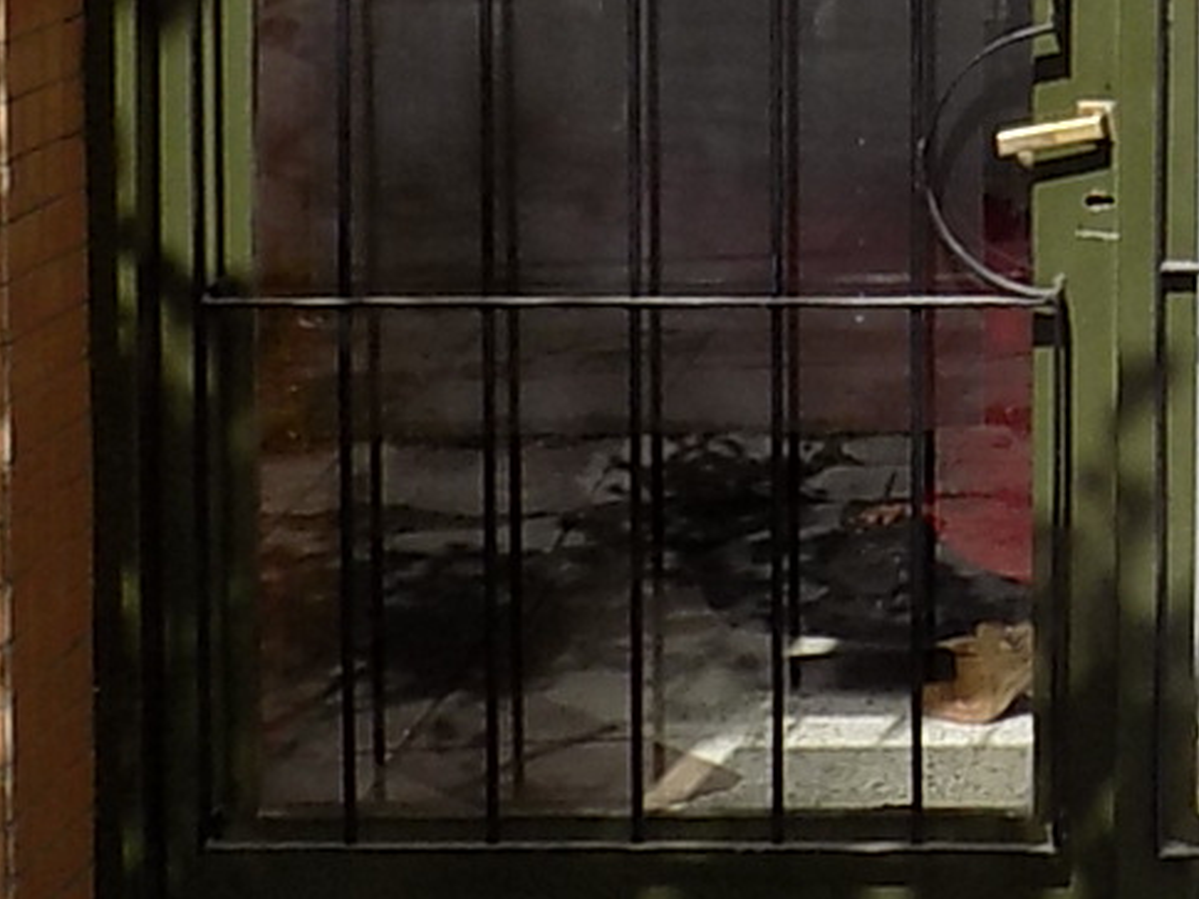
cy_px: -312
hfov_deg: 17.0
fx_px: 3741
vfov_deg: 13.2
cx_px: 1637
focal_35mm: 108
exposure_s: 1/160
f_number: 9.9
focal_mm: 4
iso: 80
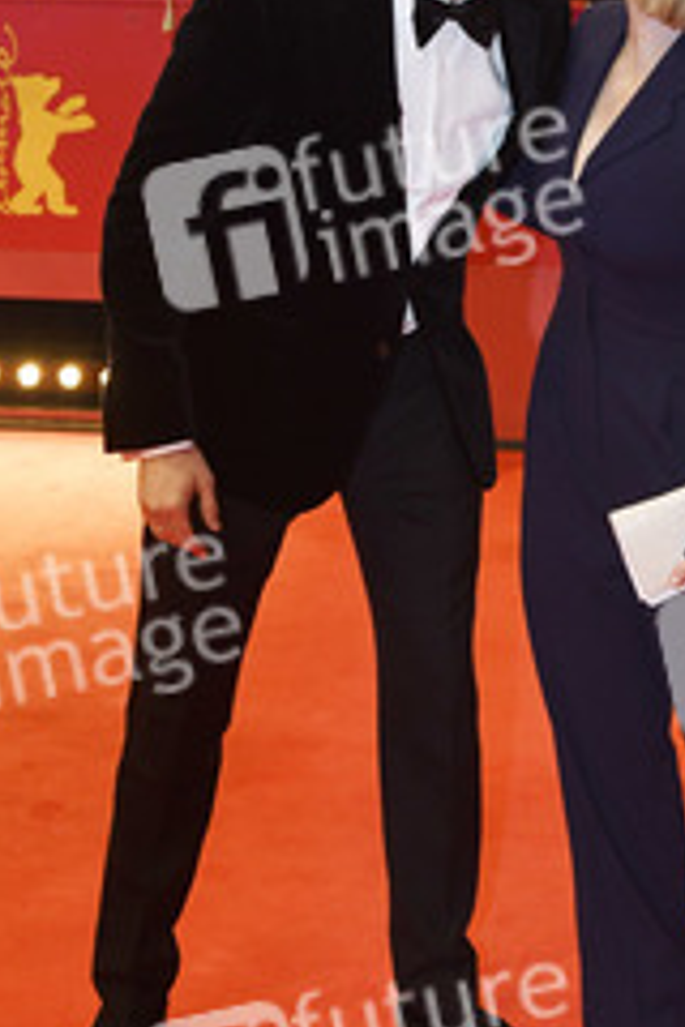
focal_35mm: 75
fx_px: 2140
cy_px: 424
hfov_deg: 18.1
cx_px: 488
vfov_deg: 27.0
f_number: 5.6
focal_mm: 30
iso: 1250
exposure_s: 1/250
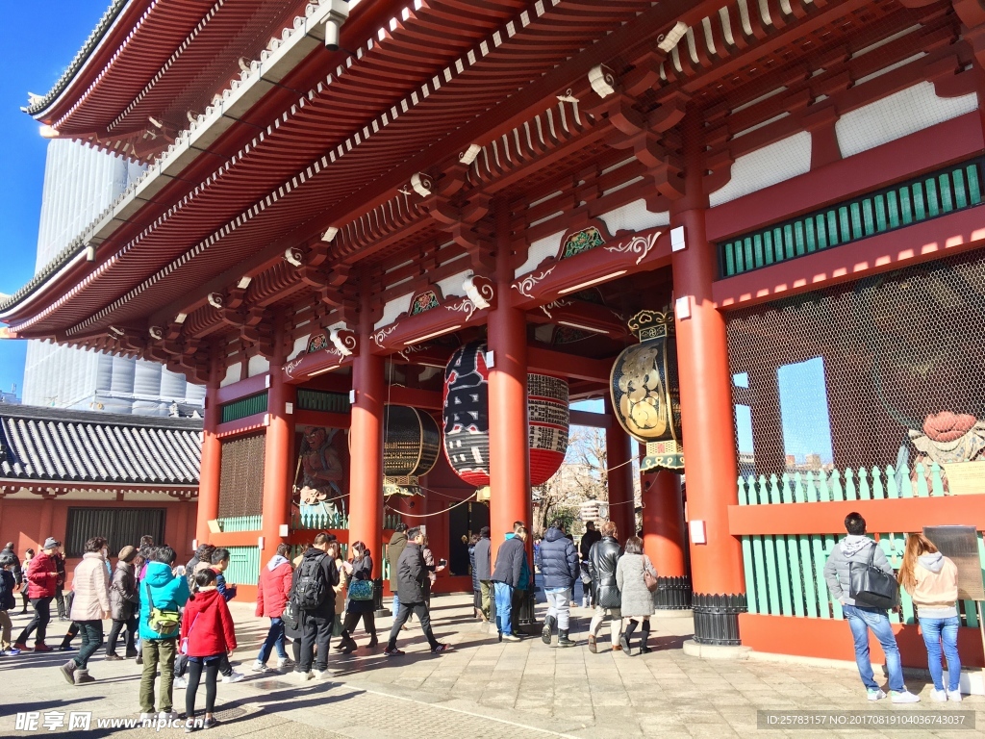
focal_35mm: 29
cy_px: 370
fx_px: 825
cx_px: 492
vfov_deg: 48.2
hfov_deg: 61.7
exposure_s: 1/538
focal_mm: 4.15
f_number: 2.2
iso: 25
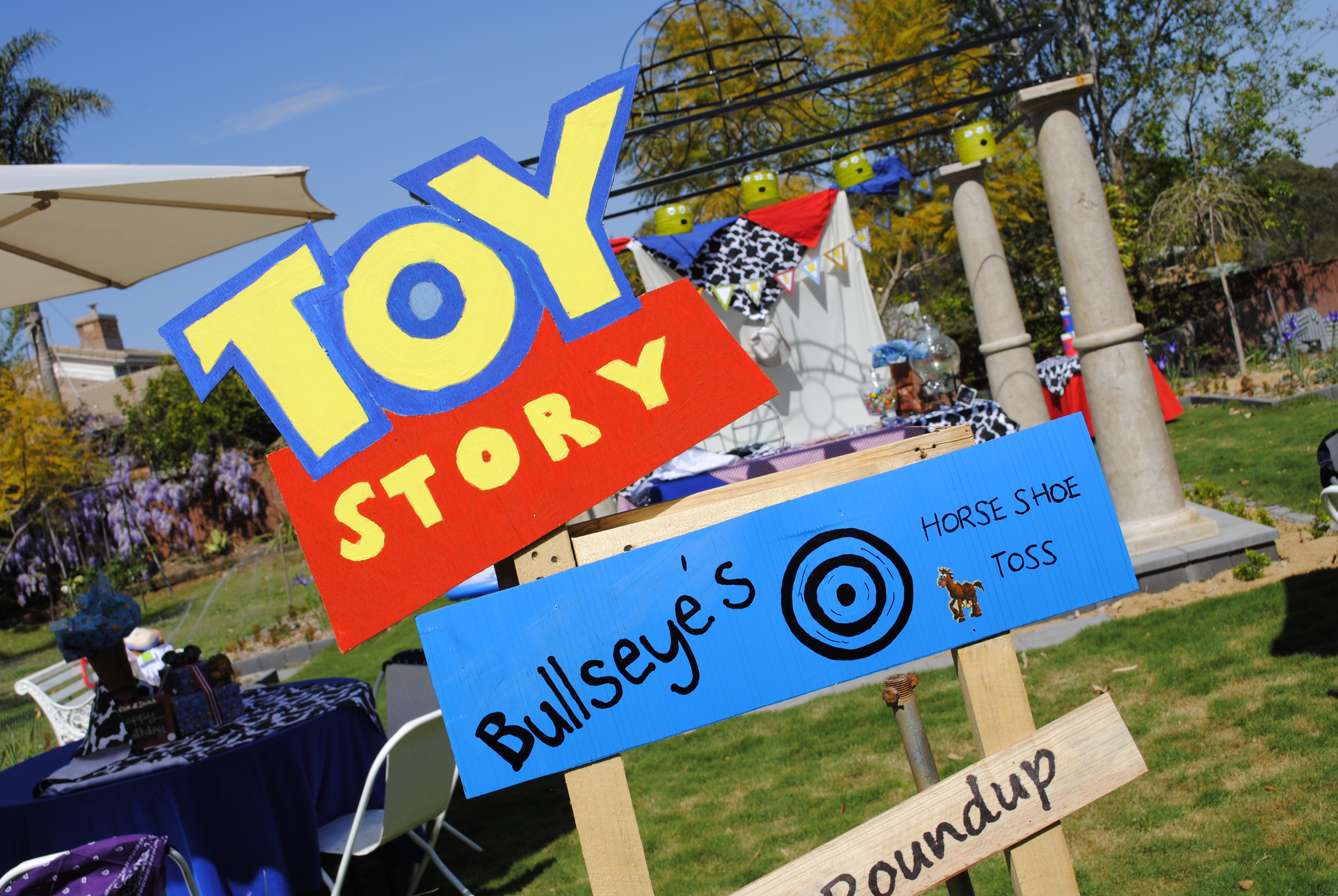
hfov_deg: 46.3
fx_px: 1563
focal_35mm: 42
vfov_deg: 32.0
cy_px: 448
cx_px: 669
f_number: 9
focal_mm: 28
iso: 100
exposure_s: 1/320
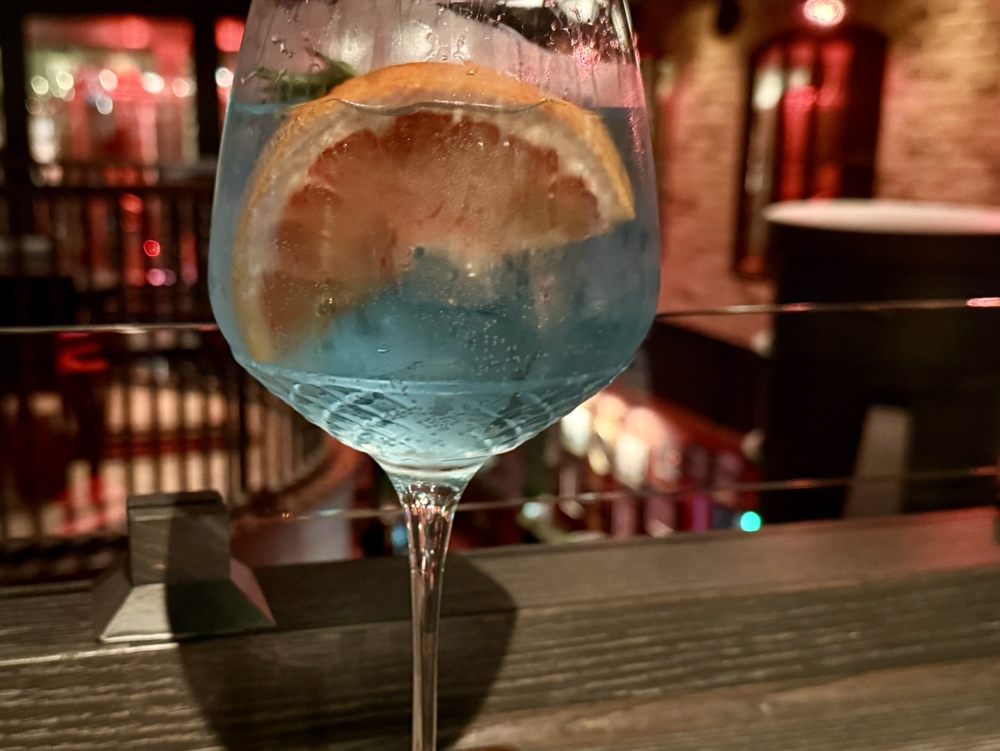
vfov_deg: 35.0
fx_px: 1185
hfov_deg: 45.6
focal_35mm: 41
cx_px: 410
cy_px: 454
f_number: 1.78
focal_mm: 6.76
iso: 1600
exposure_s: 1/30
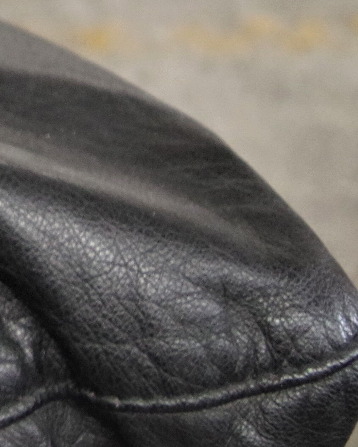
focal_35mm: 134
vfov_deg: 13.9
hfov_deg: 9.6
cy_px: -113
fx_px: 1775
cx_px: -617
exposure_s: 1/60
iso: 1600
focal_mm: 20
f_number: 4
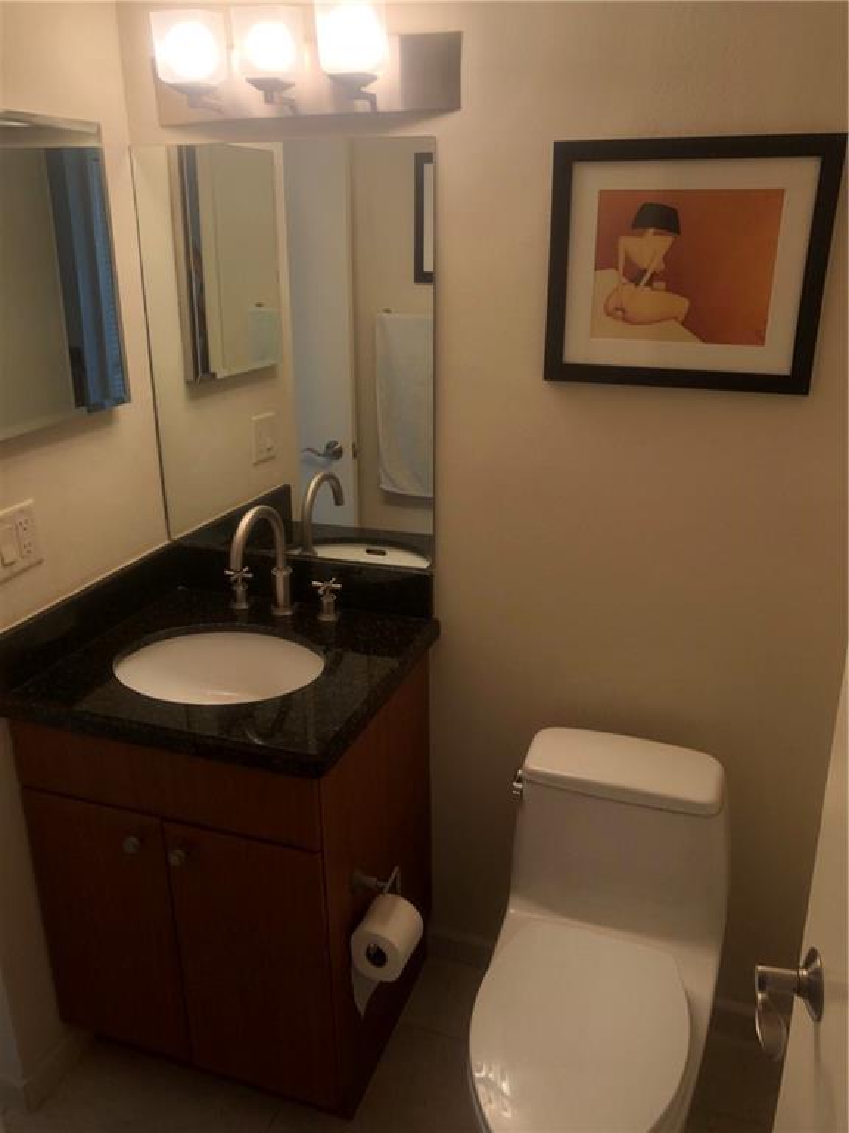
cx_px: 424
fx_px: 916
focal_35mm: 28
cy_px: 566
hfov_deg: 49.7
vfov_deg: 63.4
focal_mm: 4
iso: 64
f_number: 1.8
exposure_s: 1/120
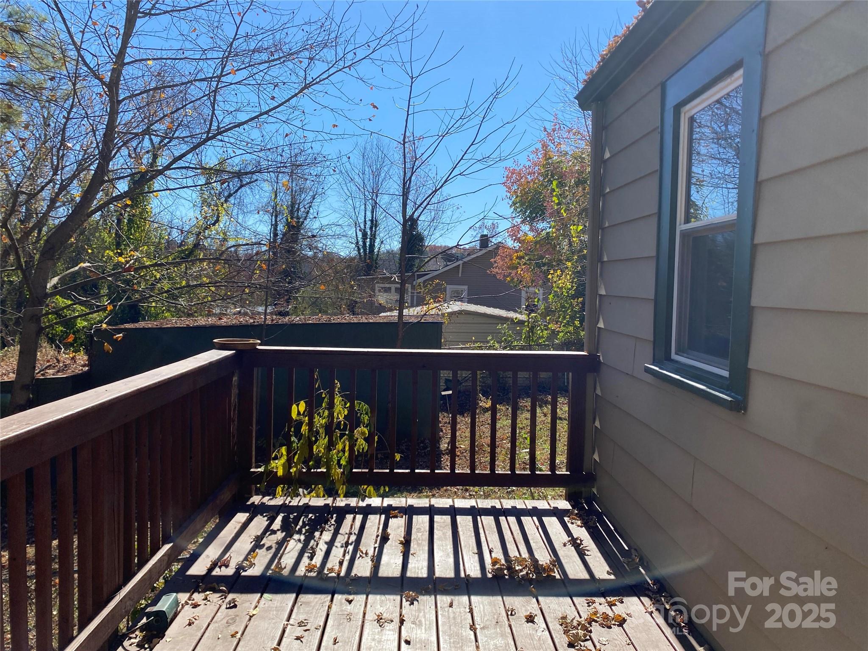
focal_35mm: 26
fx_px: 652
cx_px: 434
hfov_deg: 67.3
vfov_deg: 53.1
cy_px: 326
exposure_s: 1/2463
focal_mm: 4.25
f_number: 1.8
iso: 32
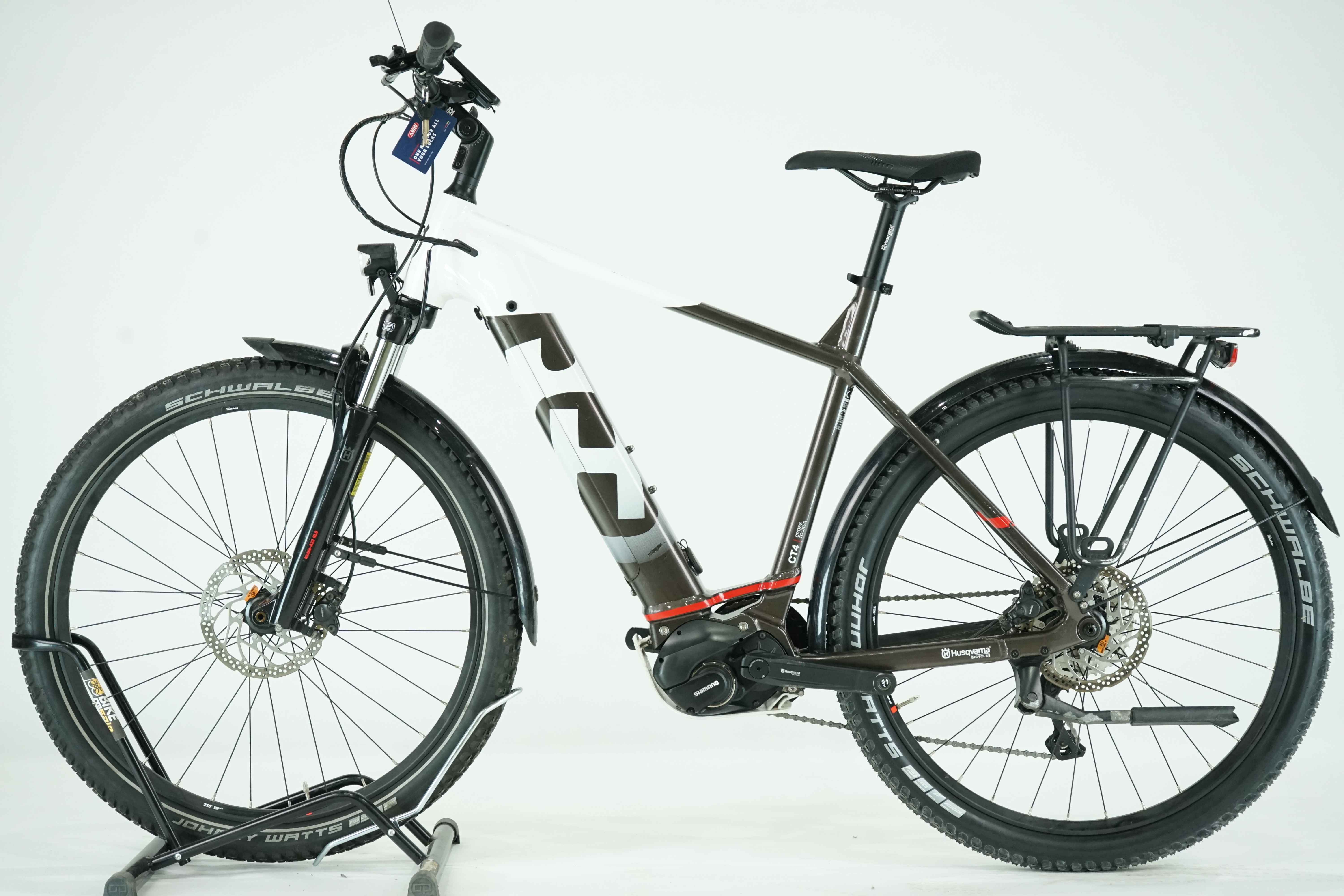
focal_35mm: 60
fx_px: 2240
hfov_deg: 33.4
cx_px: 672
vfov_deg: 22.6
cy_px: 448
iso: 2500
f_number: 6.3
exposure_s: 1/200
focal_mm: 60
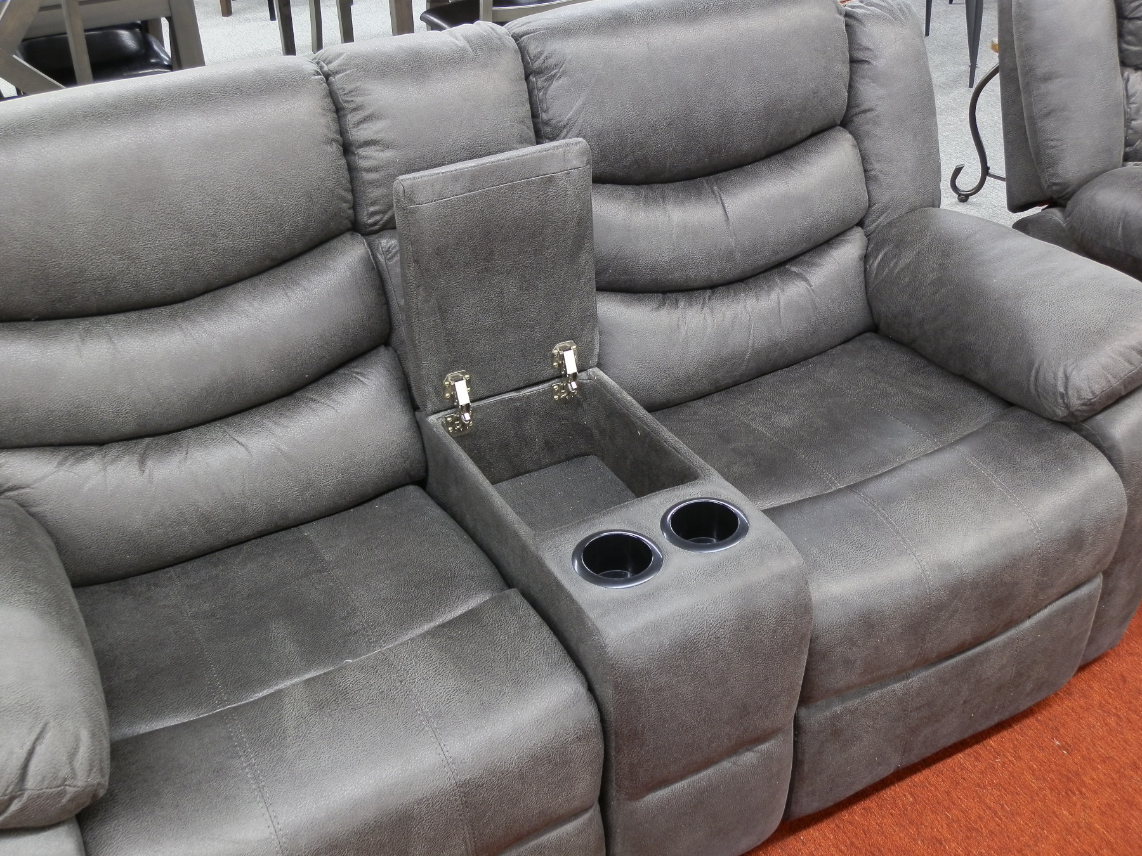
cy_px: 428
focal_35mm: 37
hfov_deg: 50.1
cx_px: 571
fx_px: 1221
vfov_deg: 38.7
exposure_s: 1/2
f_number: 3.3
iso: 64
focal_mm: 6.78
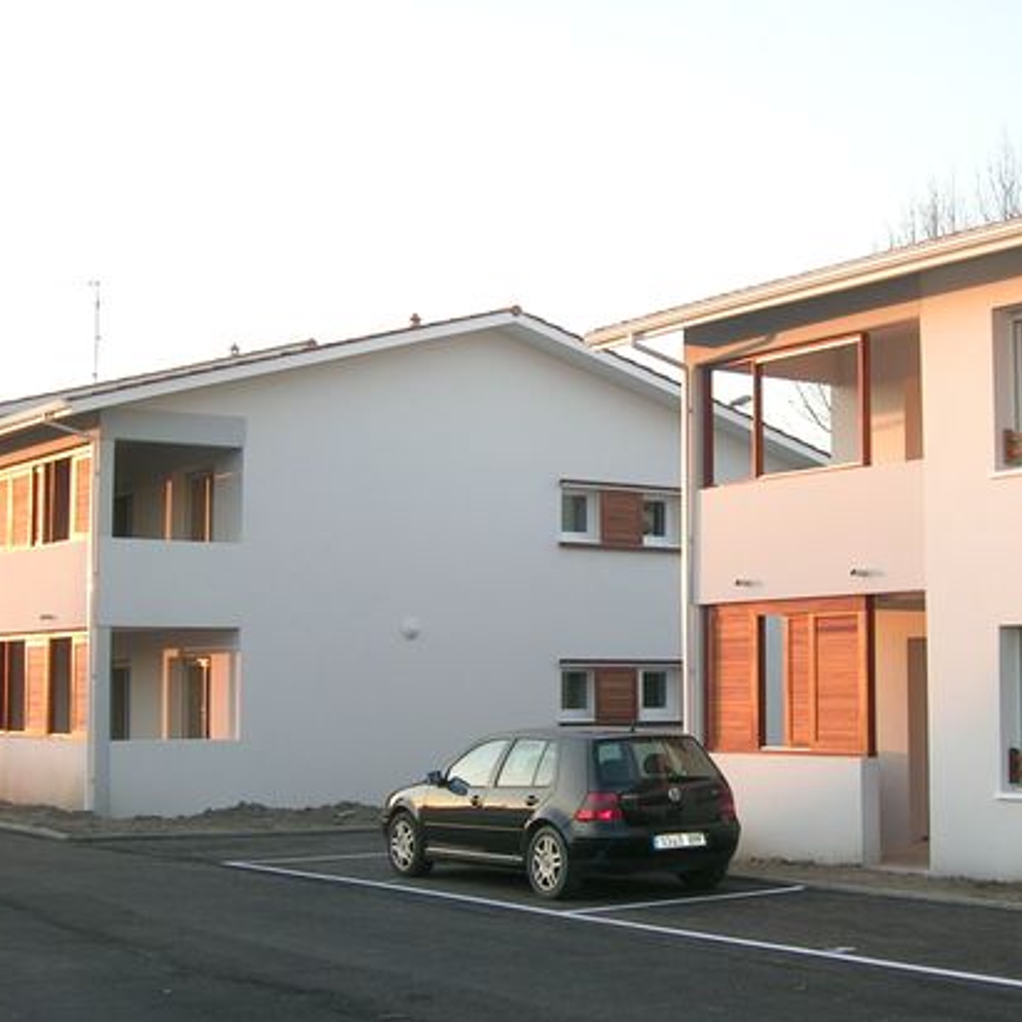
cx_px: 719
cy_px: 515
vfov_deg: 27.7
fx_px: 2071
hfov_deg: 27.5
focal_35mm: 62
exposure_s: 1/113
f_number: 3.1
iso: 71
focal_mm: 7.3
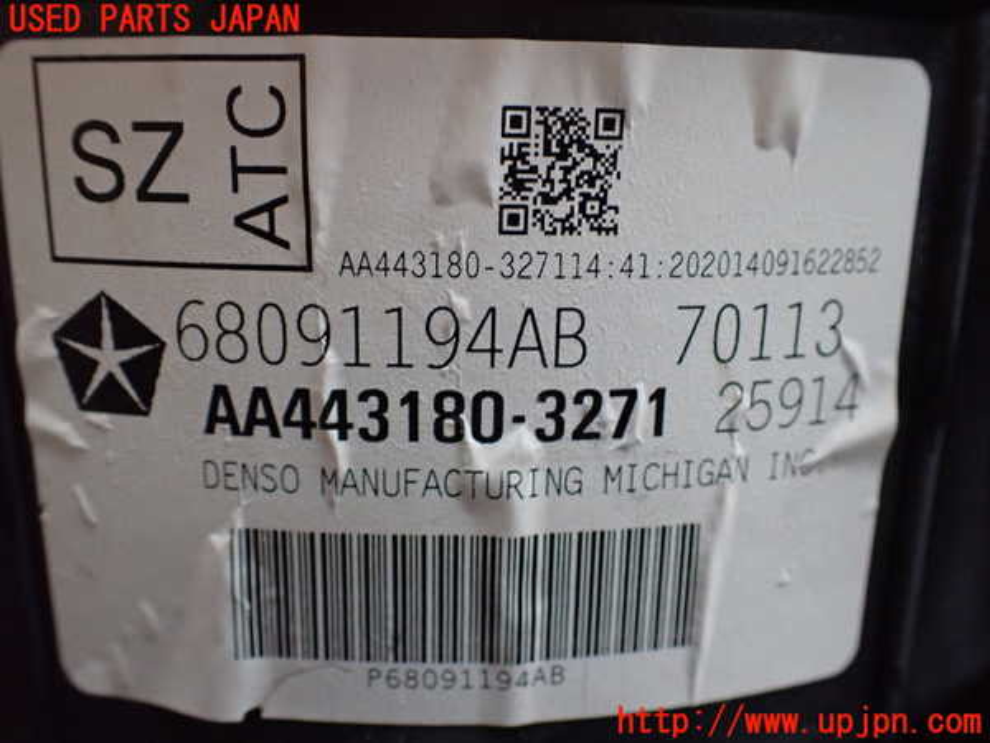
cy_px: 372
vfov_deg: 46.8
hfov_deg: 60.0
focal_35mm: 30
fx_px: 858
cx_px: 495
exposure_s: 1/100
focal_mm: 5.4
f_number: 2.3
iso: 800
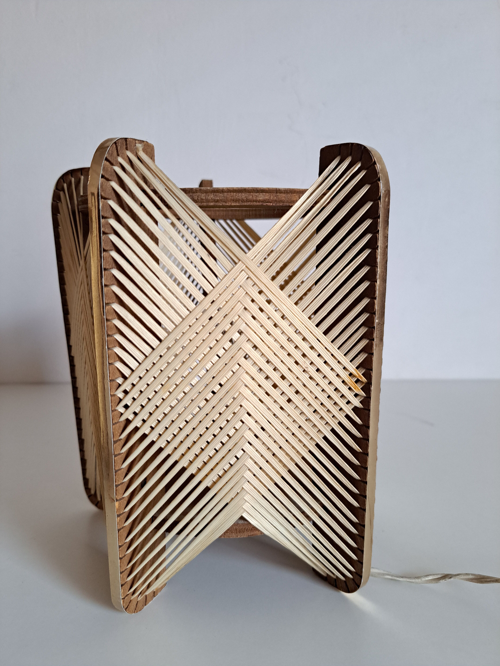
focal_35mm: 24
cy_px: 333
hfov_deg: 56.8
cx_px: 250
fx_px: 462
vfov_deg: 71.6
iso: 320
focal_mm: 5.23
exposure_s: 1/60
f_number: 1.8
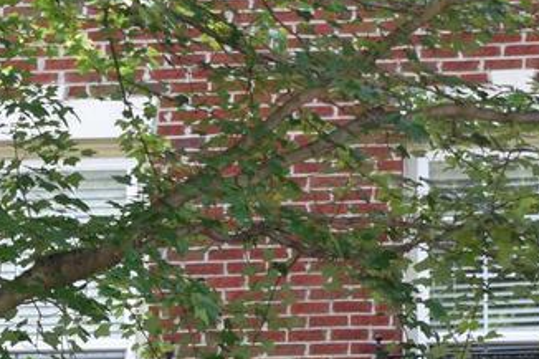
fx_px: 2978
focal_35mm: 199
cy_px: 584
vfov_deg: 6.8
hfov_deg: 10.3
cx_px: 149
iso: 400
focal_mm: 30
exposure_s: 1/200
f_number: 7.1
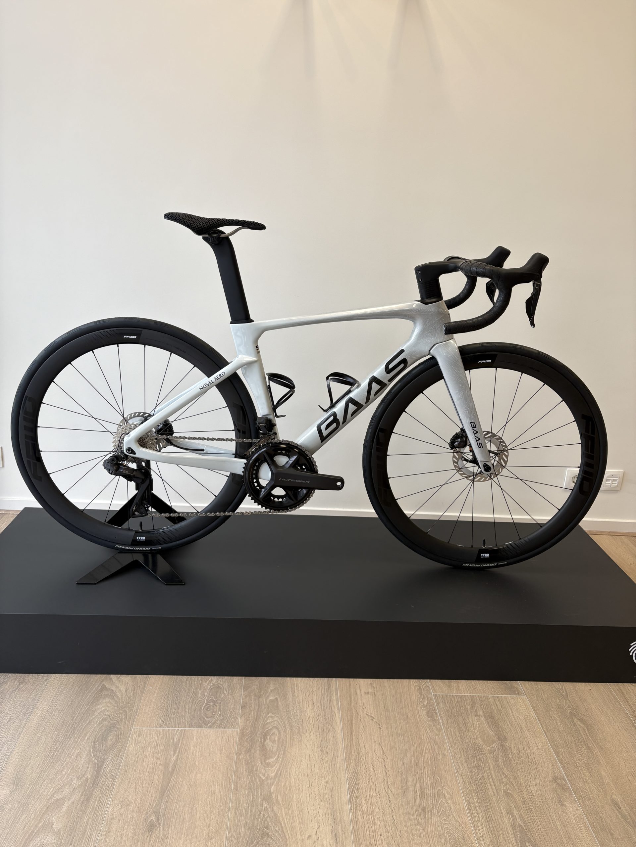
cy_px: 424
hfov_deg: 53.1
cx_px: 318
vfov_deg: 67.3
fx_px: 637
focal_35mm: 26
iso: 40
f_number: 1.6
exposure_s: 1/122
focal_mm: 5.96
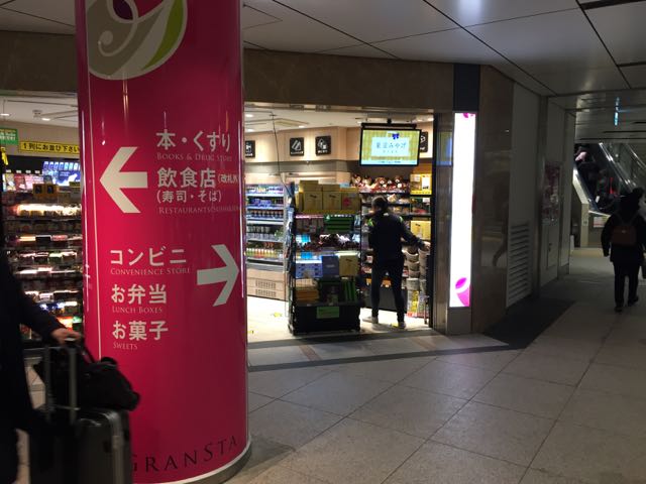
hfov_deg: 61.7
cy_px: 242
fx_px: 541
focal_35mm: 29
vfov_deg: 48.2
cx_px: 323
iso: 64
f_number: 2.2
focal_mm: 4.15
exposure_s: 1/30
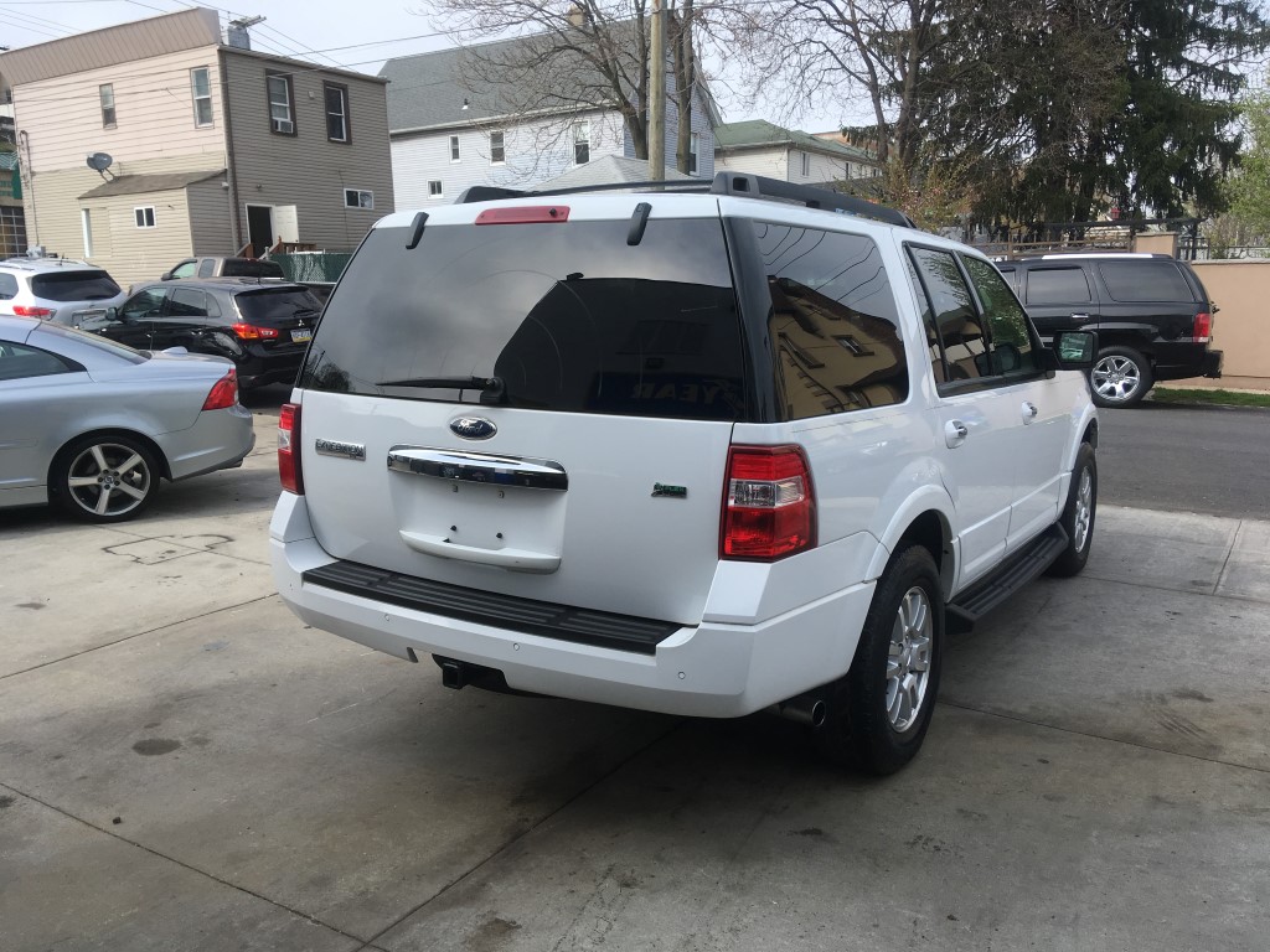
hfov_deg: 61.7
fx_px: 1064
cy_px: 476
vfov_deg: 48.2
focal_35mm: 29
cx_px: 635
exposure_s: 1/950
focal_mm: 4.15
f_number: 2.2
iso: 25
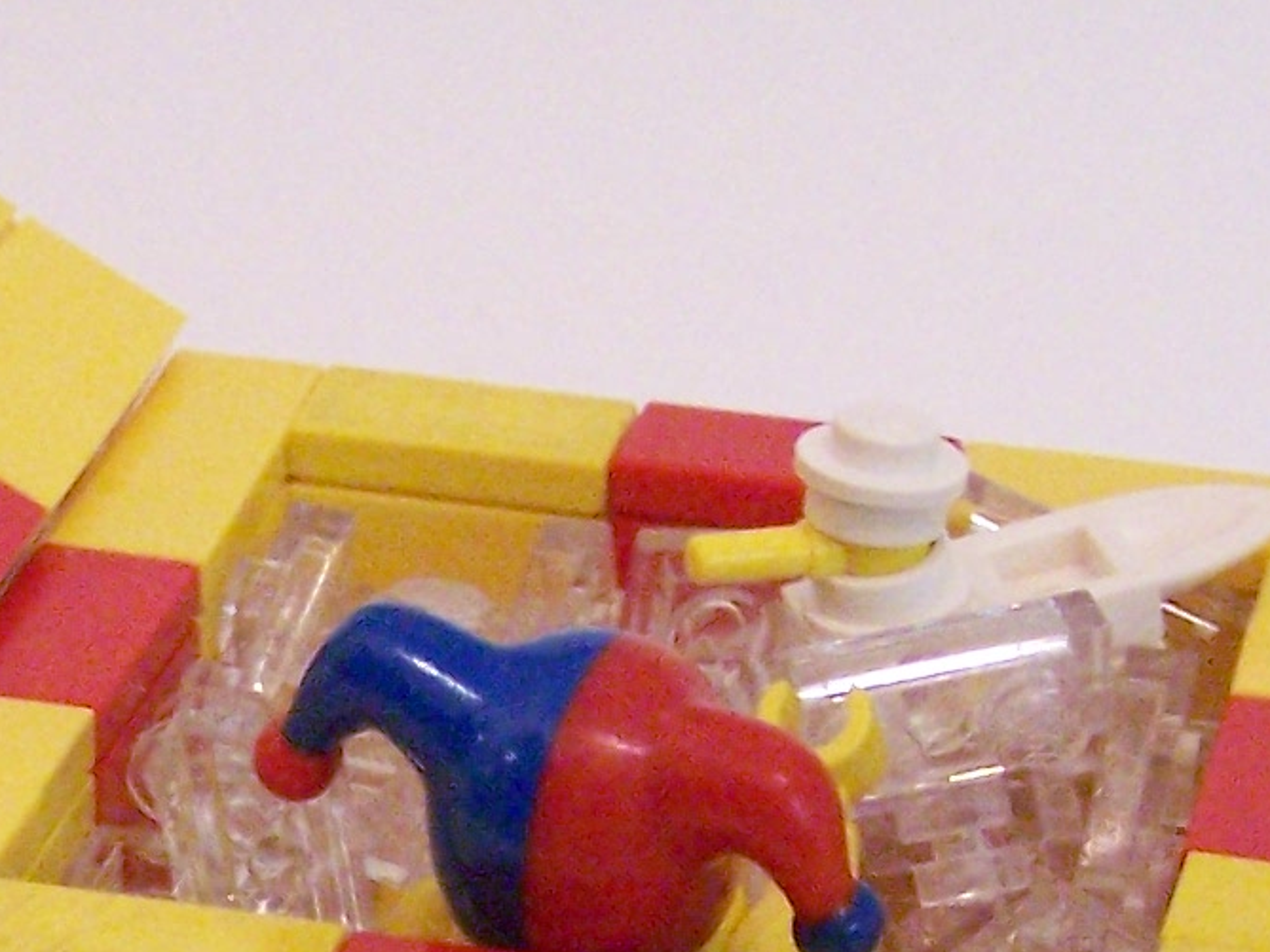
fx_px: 5651
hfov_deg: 12.7
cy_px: 1163
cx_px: 127
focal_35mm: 154
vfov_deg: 9.5
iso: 400
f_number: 2.8
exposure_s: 1/20
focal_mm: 6.7
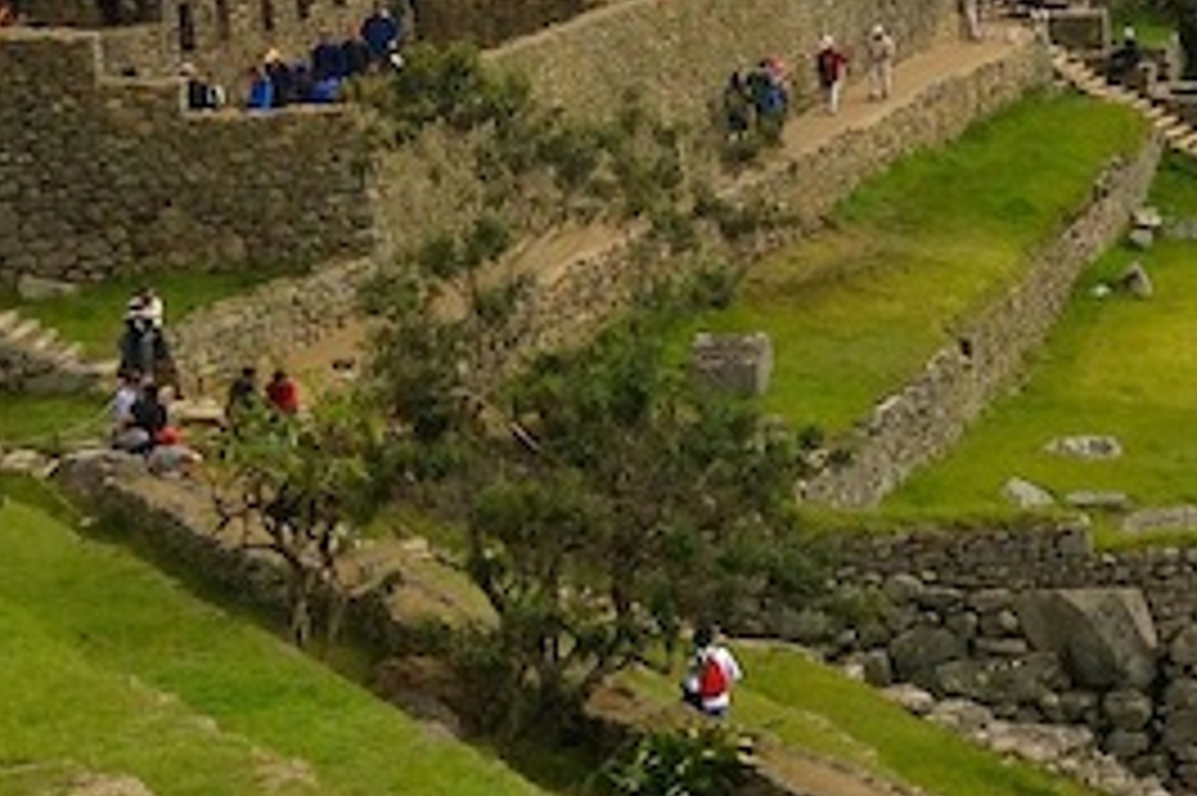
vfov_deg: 10.5
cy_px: -126
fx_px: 4286
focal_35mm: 129
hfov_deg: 14.6
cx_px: 1881
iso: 50
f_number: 2.4
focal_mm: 4.12
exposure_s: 1/1323
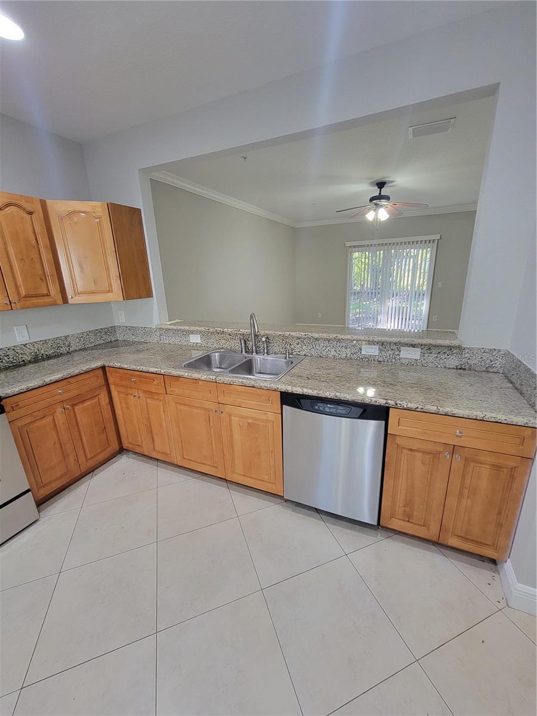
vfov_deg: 106.2
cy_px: 358
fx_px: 269
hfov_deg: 89.9
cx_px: 268
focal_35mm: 13
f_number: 2.2
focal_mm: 2.2
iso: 400
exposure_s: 1/60
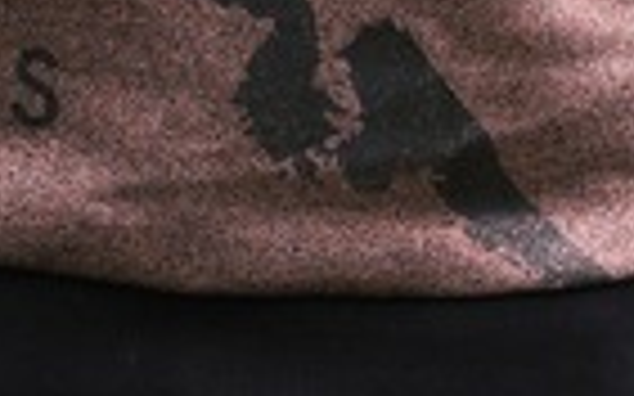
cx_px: 243
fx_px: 5492
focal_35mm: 318
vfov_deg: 3.9
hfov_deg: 6.6
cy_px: -1267
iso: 800
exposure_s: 1/125
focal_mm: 47.4
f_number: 6.4
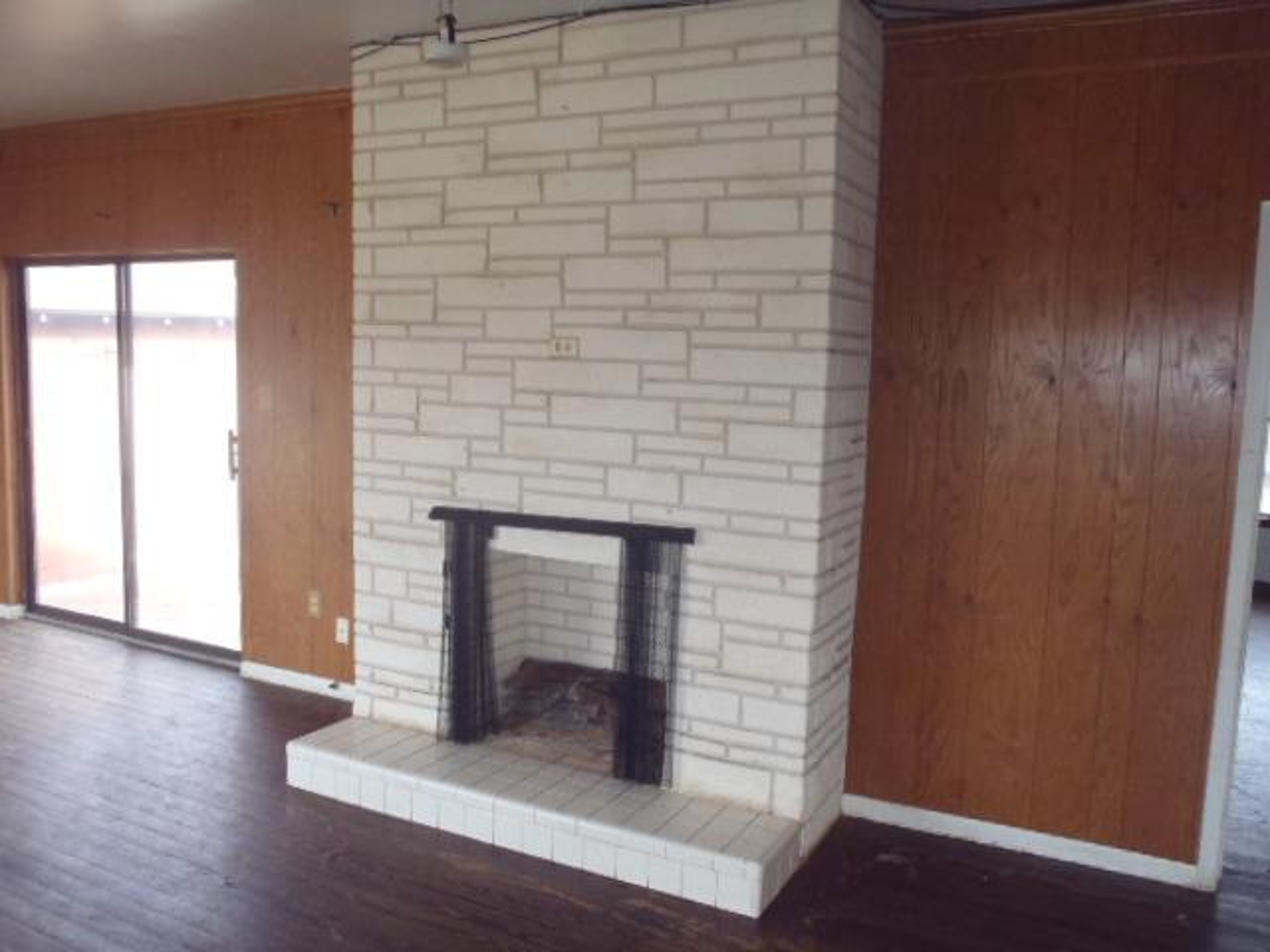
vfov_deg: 49.7
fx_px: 1027
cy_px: 476
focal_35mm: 28
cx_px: 635
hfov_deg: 63.4
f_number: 3.9
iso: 250
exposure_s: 1/50
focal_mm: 5
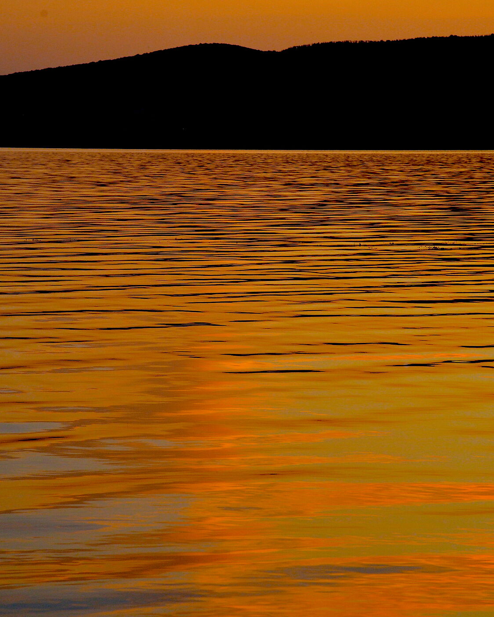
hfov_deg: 10.2
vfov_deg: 12.7
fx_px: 2777
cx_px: 246
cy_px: 292
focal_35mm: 152
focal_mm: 95
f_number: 9
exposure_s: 1/200
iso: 800
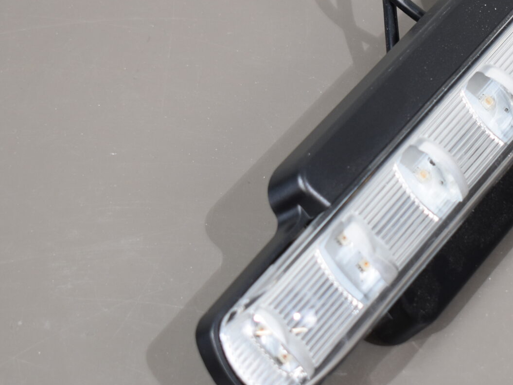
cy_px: 129
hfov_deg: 14.7
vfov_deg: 11.1
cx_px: 405
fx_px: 1971
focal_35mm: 133
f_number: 4.8
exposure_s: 1/40
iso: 400
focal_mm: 38
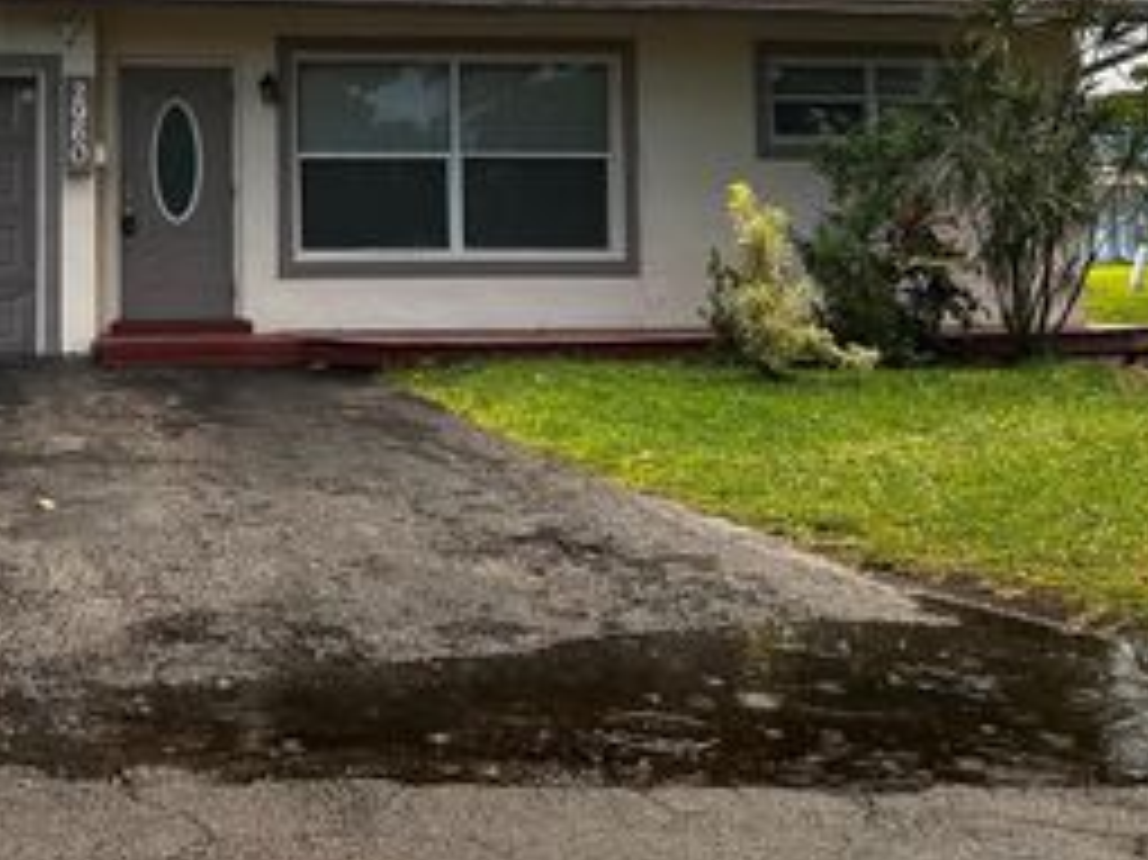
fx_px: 1691
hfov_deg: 35.8
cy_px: 133
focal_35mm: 51
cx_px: 171
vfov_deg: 27.8
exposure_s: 1/201
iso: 40
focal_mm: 5.7
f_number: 1.5
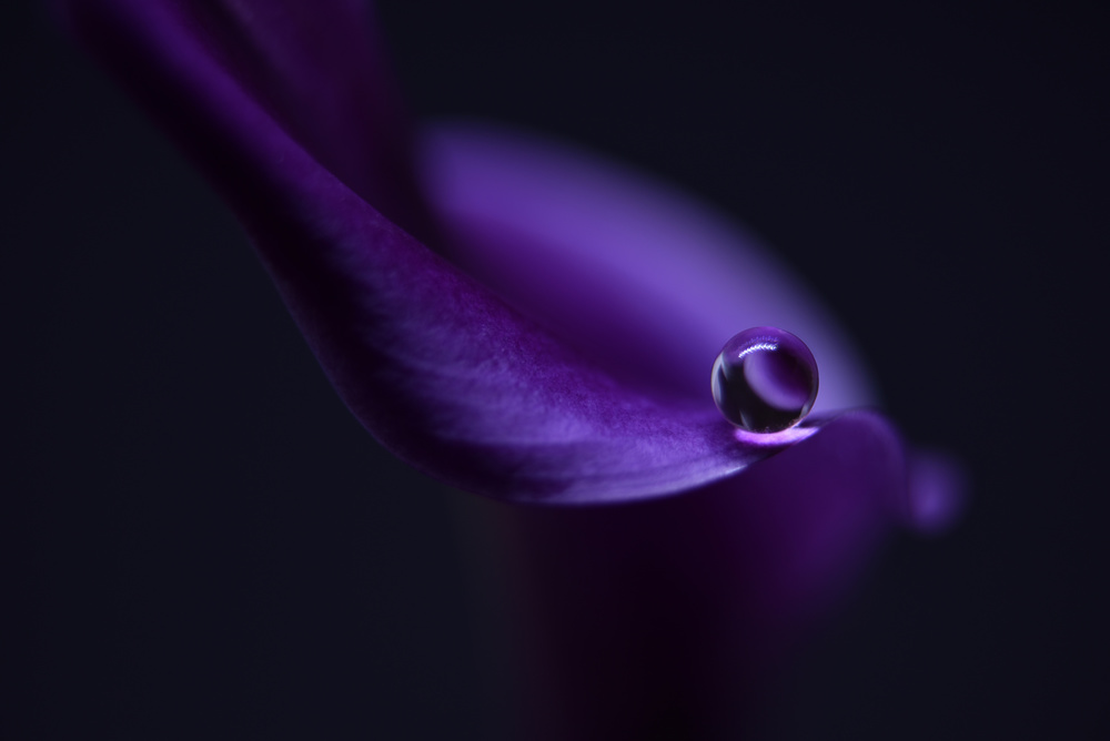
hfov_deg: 33.4
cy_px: 370
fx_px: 1851
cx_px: 555
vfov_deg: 22.7
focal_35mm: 60
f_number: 3.5
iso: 100
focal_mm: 60
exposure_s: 1/50
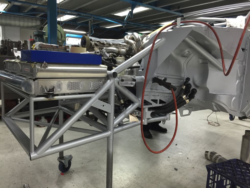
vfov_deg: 48.2
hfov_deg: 61.7
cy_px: 94
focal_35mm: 29
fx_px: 209
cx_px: 125
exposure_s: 1/33
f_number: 2.2
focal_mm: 4.15
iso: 160
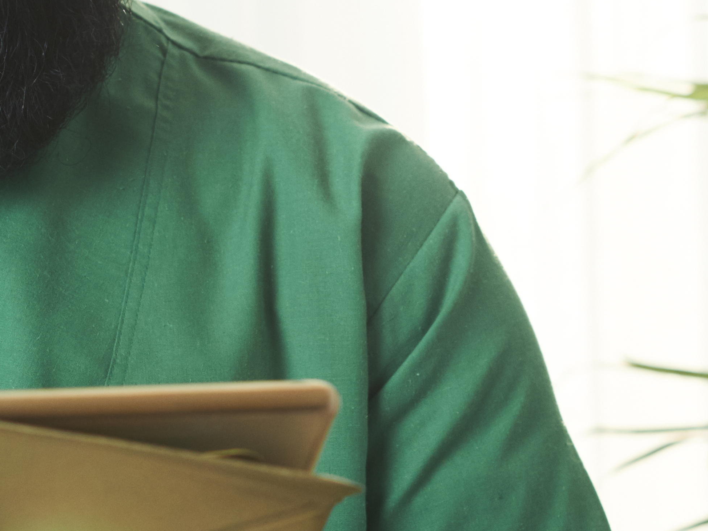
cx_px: 290
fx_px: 4459
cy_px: 195
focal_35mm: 218
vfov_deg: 6.8
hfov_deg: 9.1
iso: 400
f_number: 5
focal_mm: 60
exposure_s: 1/100
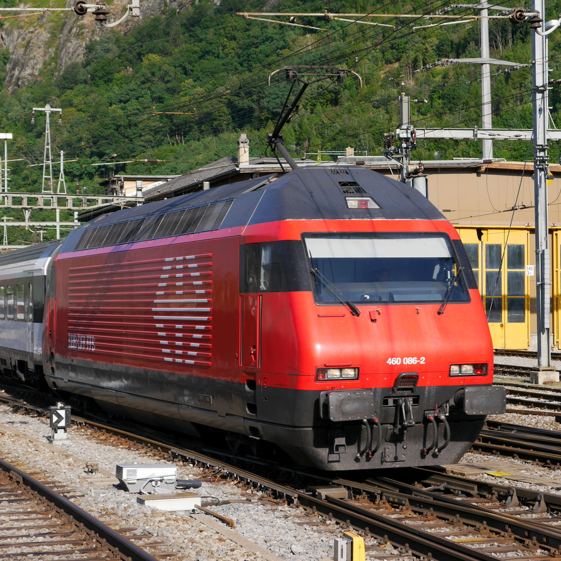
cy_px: 279
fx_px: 1614
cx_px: 272
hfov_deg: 19.7
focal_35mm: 88
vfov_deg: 19.7
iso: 160
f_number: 8
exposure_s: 1/320
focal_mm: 37
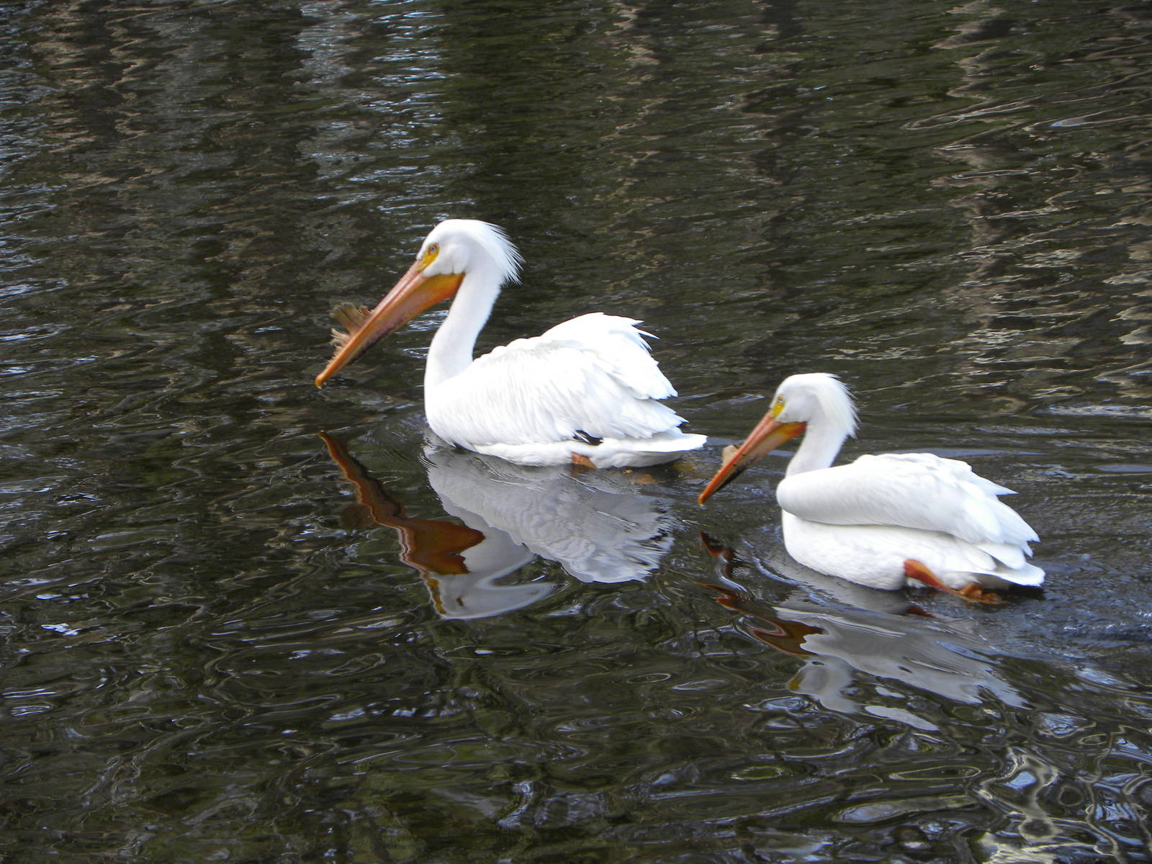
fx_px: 8220
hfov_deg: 8.0
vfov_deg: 6.0
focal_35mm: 247
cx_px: 576
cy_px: 432
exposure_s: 1/87.6
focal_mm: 44
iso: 97
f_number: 4.5
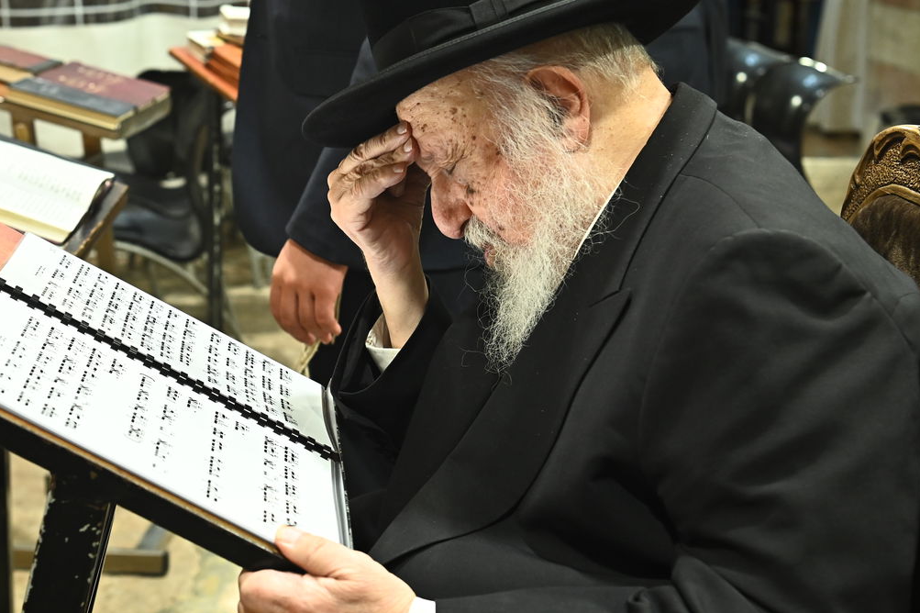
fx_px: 1712
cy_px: 229
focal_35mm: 67
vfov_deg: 20.3
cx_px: 332
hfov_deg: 29.9
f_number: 5
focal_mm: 48
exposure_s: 1/200
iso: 2000
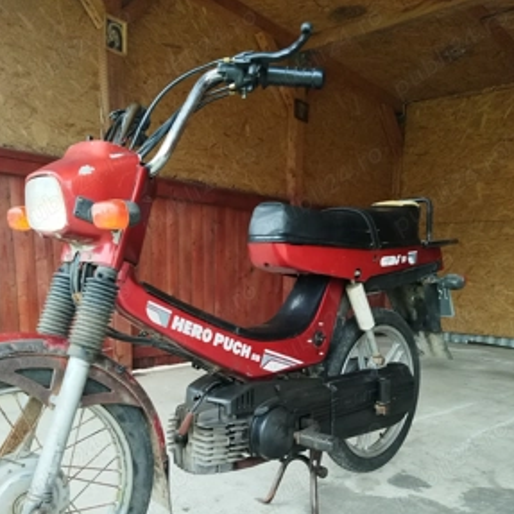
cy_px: 356
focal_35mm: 32
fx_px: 538
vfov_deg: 49.9
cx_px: 261
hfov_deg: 51.1
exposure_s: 1/100
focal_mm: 6.24
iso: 100
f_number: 1.8
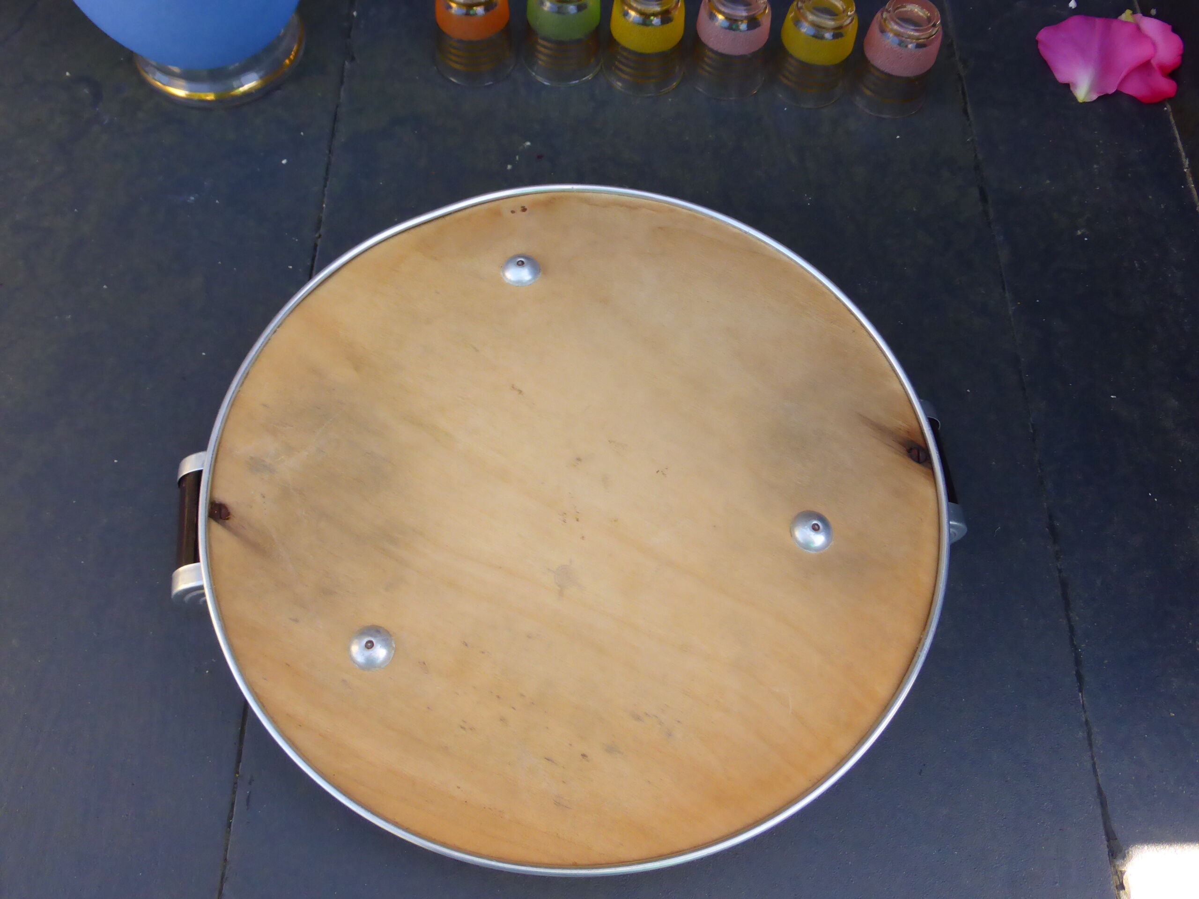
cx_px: 600
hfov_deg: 58.4
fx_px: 1074
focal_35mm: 31
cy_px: 450
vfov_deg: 45.4
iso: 250
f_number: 3.6
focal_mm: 5.4
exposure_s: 1/250
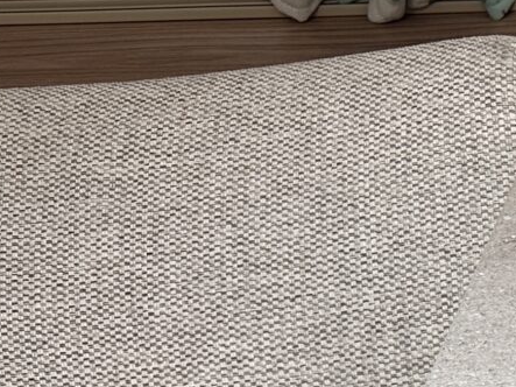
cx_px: 1063
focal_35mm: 111
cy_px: 779
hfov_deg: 14.4
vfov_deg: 11.9
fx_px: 1654
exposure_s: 1/138
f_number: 1.78
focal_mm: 6.86
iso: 64
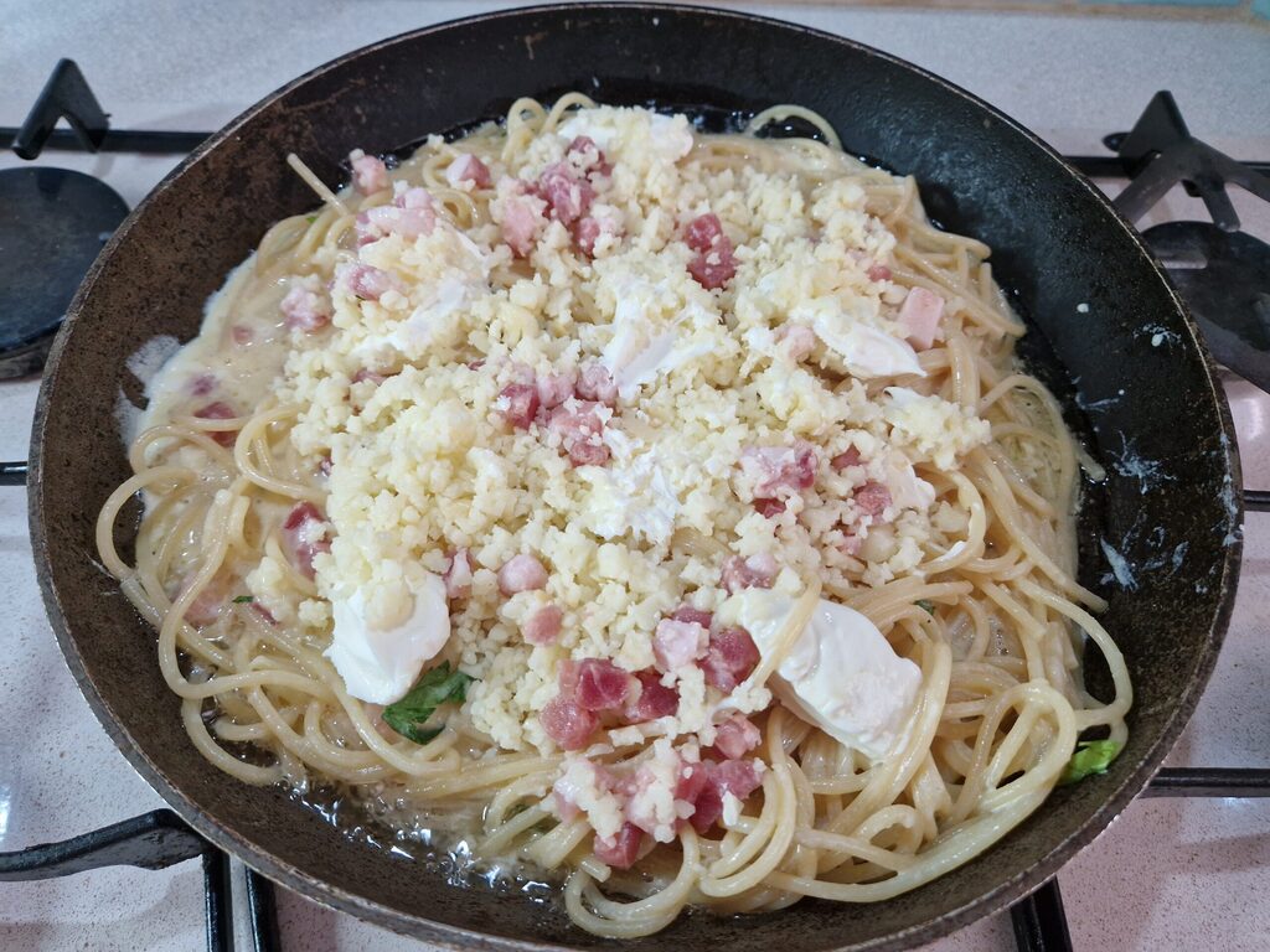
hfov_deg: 73.9
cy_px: 476
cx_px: 635
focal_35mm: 23
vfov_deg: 58.9
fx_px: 844
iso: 50
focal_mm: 5.4
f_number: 1.8
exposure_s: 1/100
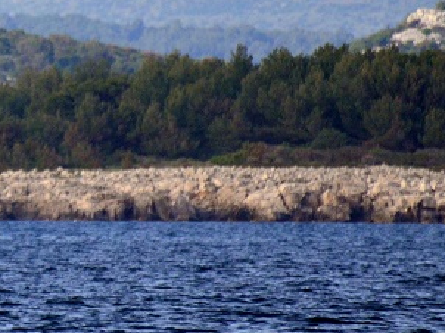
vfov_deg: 1.0
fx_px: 18369
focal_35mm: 1430
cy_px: -52
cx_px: -219
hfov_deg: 1.4
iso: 800
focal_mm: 300
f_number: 5.6
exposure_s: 1/2500
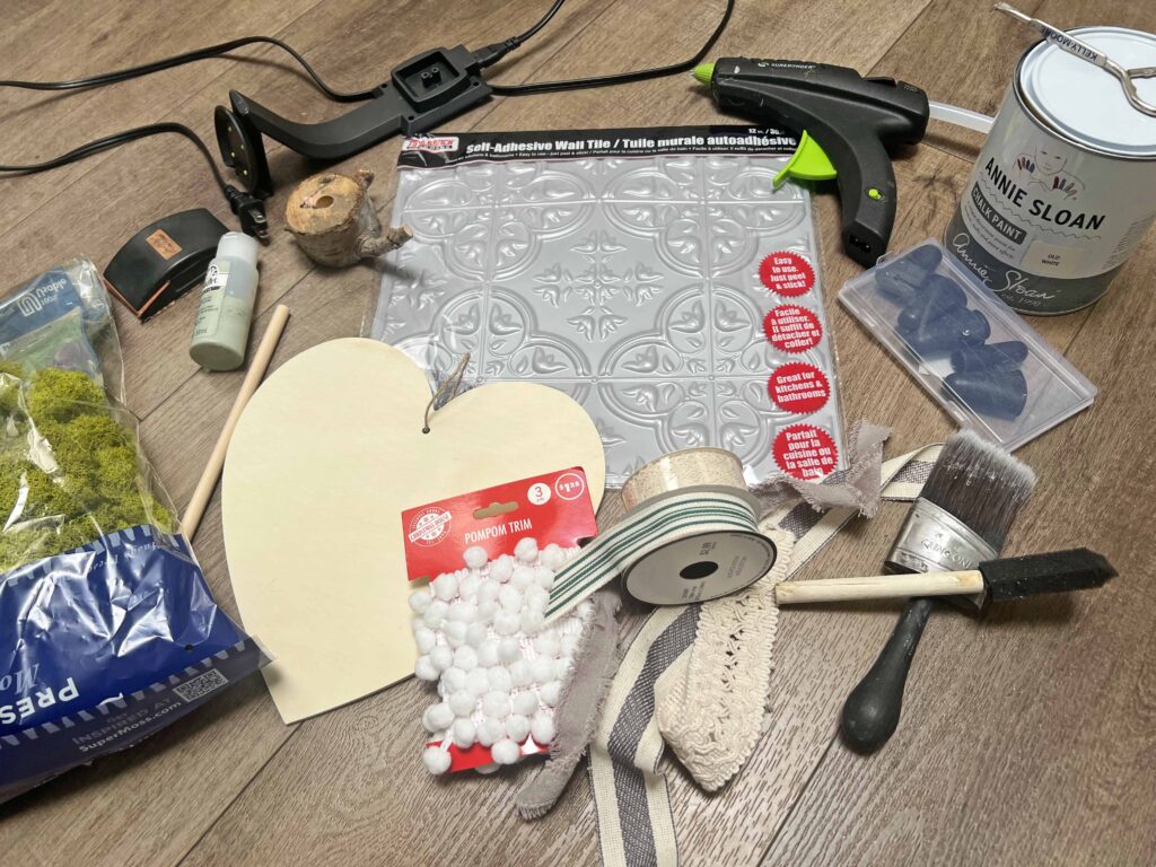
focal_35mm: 26
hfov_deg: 67.3
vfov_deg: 53.1
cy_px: 434
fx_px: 868
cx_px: 578
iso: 64
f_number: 1.5
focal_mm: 5.7
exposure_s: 1/121
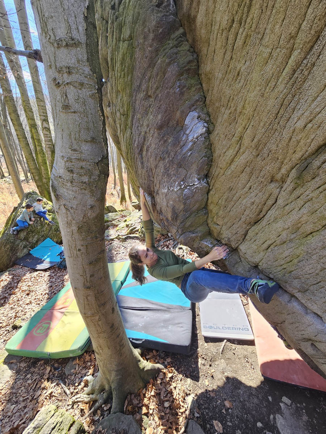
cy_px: 217
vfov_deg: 106.2
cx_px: 163
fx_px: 163
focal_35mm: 13
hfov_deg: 89.9
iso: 50
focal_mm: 2.2
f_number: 2.2
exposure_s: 1/101
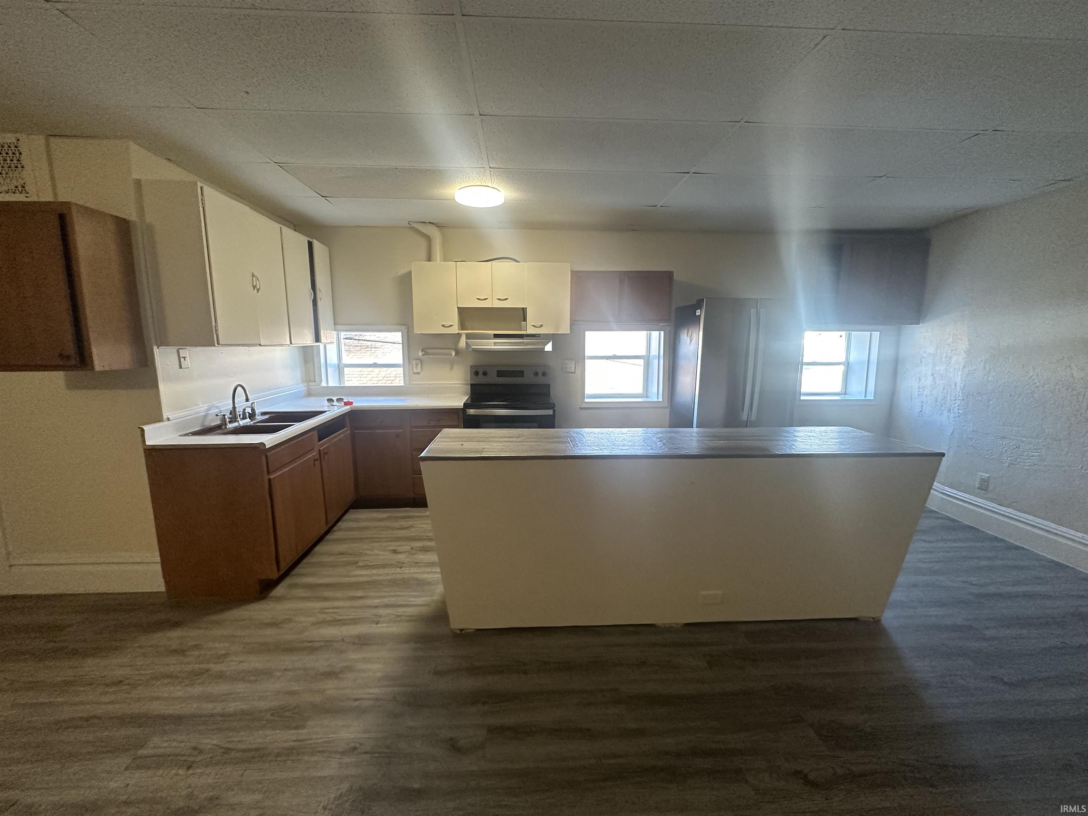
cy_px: 408
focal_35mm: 14
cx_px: 544
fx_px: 440
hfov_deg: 102.1
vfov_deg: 85.7
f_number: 2.2
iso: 250
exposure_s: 1/120
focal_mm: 2.22
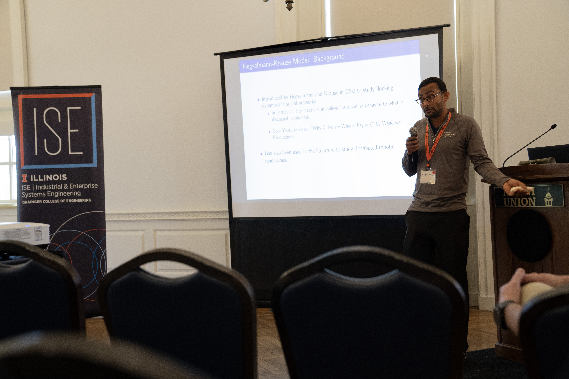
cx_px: 284
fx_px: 680
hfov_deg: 45.4
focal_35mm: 43
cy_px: 190
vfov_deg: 31.2
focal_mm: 43
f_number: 4
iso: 1600
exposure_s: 1/160
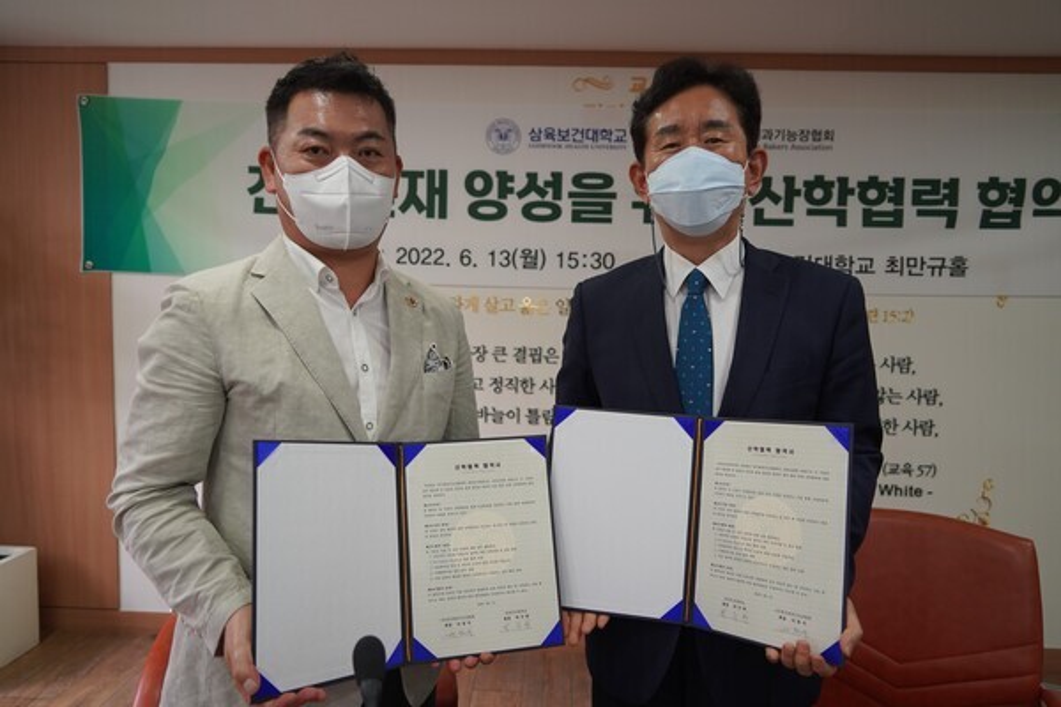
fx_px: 707
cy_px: 354
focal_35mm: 24
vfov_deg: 53.1
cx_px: 530
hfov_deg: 73.7
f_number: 4
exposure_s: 1/160
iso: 1000
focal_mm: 24
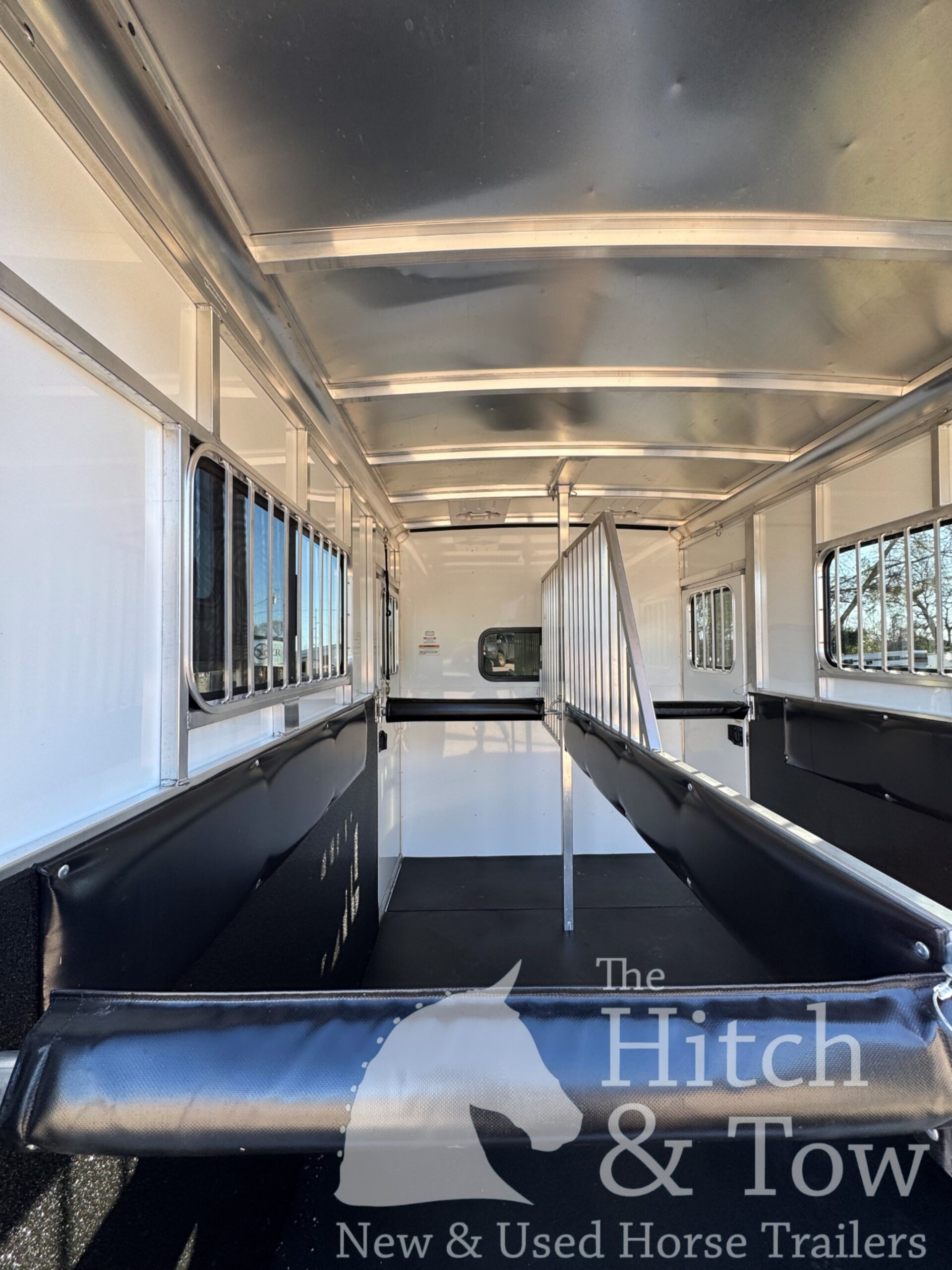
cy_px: 635
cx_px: 476
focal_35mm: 14
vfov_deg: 102.1
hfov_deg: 85.7
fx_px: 513
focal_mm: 2.22
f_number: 2.2
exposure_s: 1/160
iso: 40
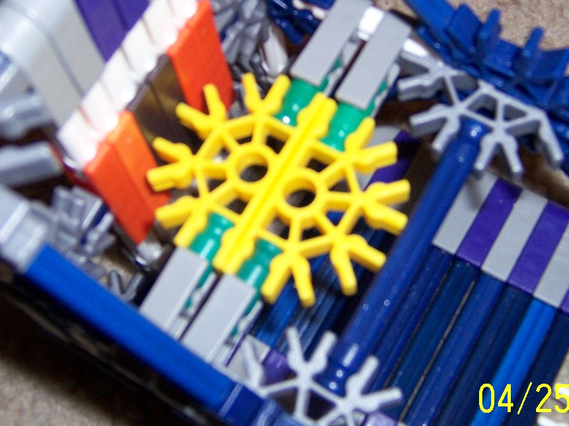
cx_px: 229
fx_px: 937
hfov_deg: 33.7
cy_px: 133
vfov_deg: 25.5
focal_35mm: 57
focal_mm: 5.5
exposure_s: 1/60
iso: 140
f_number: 2.8
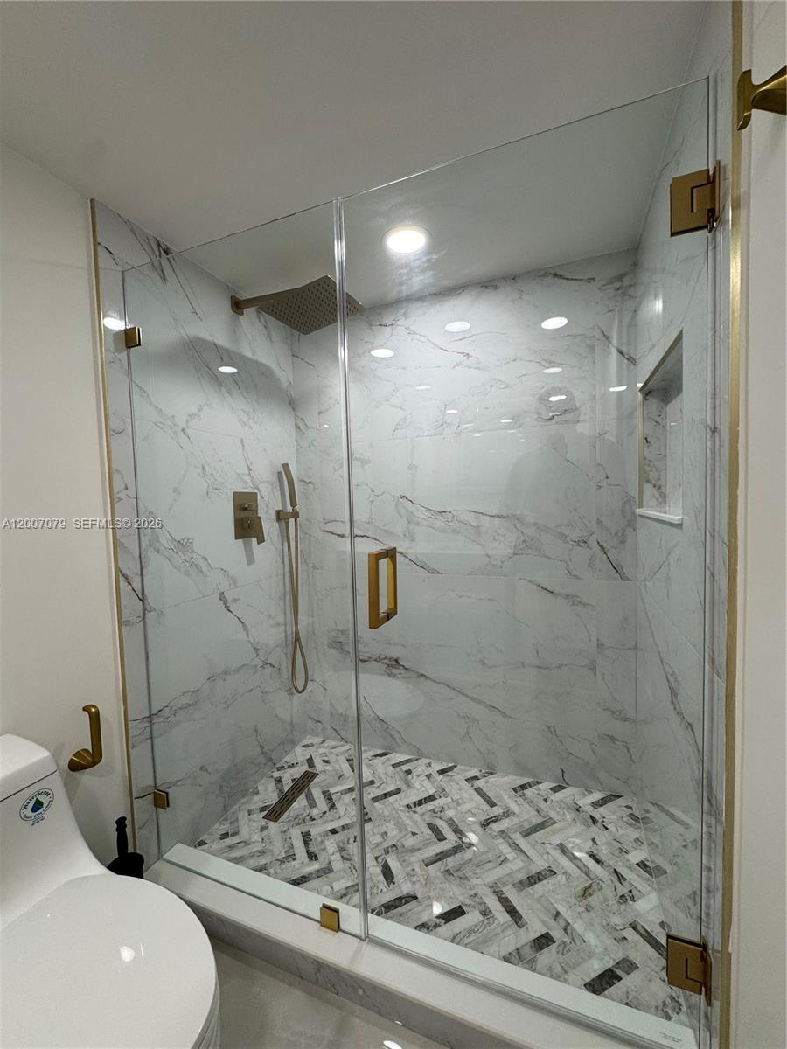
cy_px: 524
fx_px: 424
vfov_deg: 102.1
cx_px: 394
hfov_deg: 85.7
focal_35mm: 14
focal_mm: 2.22
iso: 125
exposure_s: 1/120
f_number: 2.2
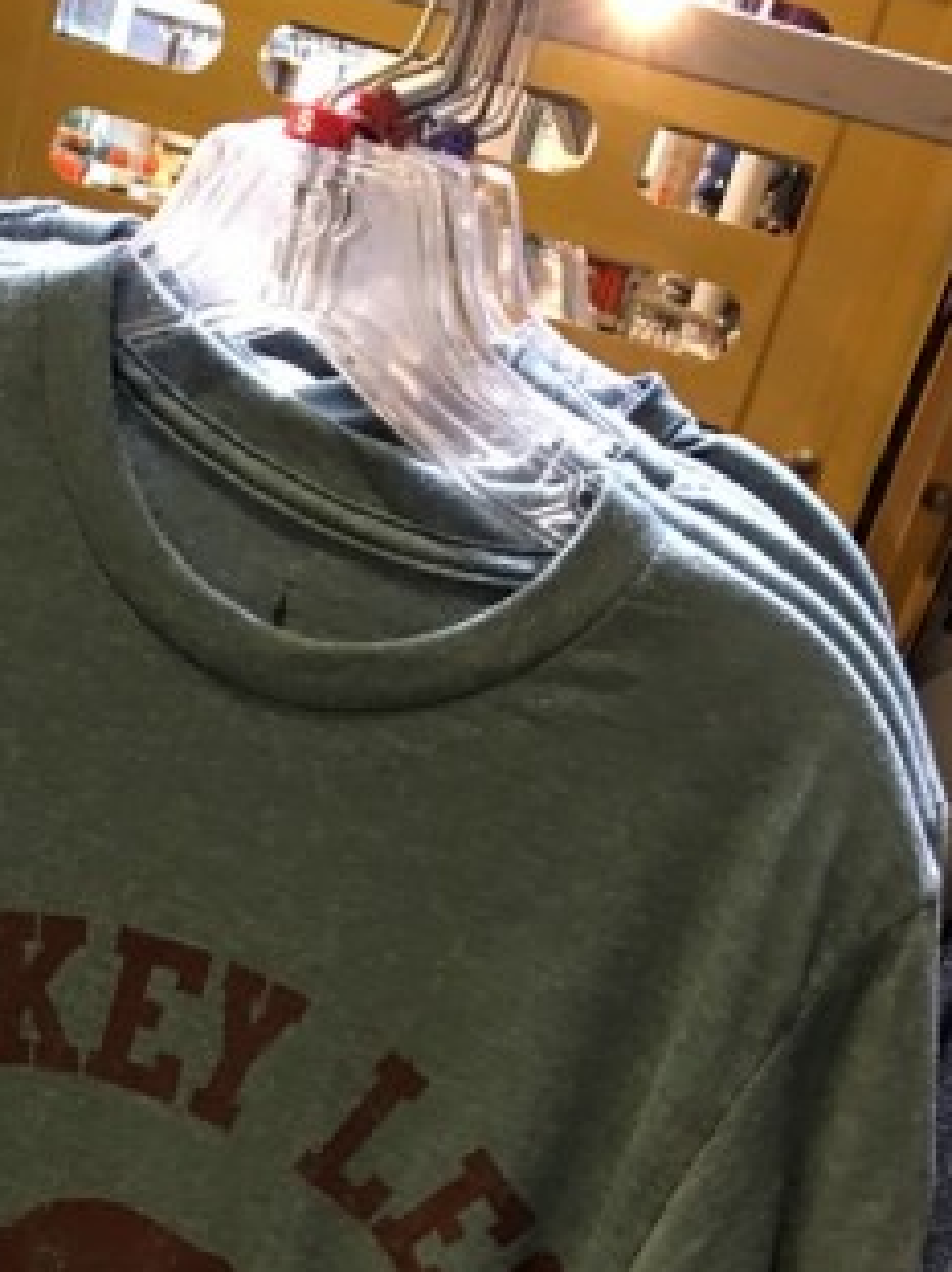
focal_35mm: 56
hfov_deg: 25.6
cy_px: 1170
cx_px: 180
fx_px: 2055
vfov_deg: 32.5
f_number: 2.2
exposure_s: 1/4
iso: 50
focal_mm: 4.15
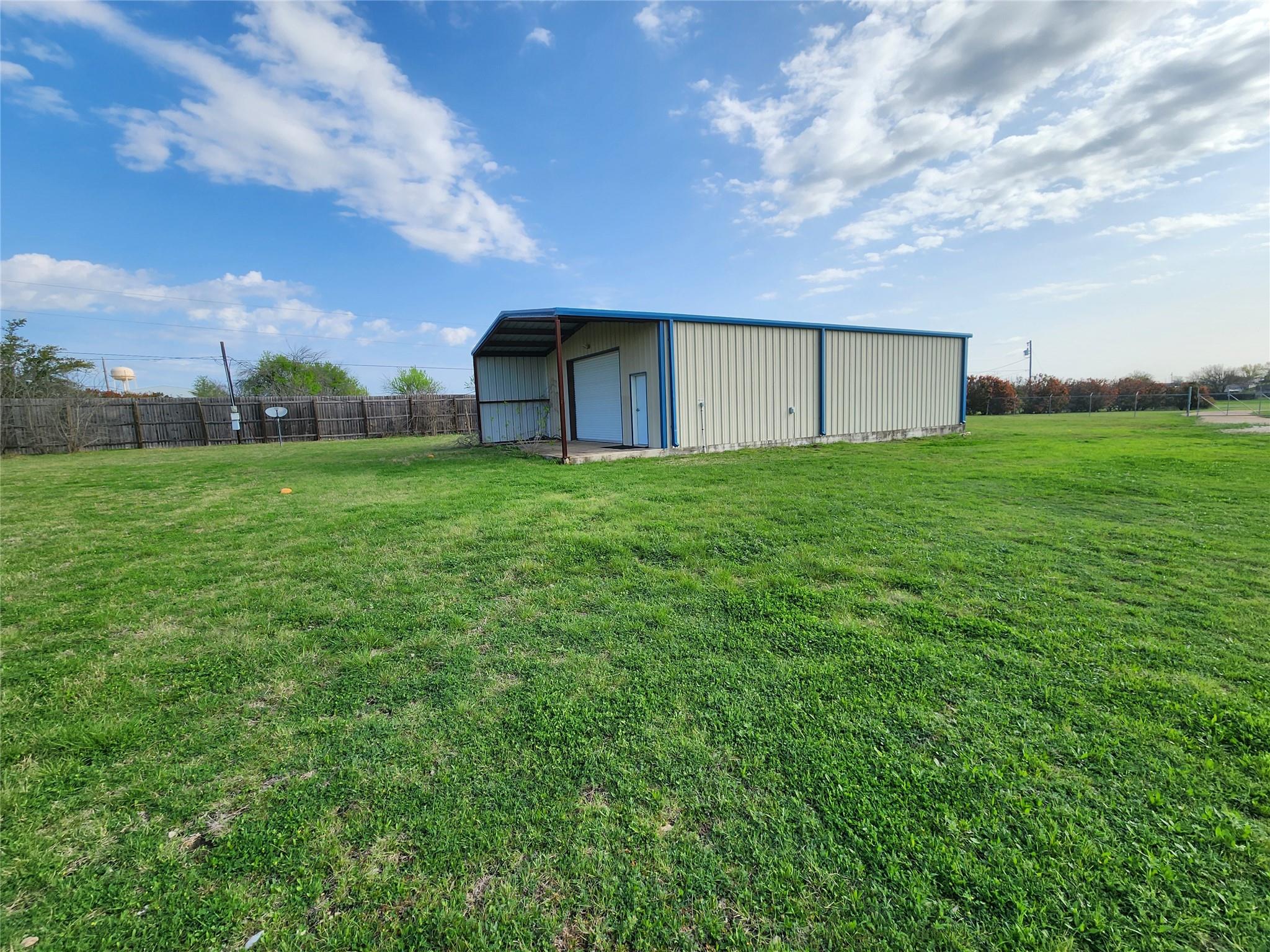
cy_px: 476
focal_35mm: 13
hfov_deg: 106.2
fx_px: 477
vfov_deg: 89.9
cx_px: 635
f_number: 2.2
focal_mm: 2.2
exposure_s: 1/2180
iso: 50
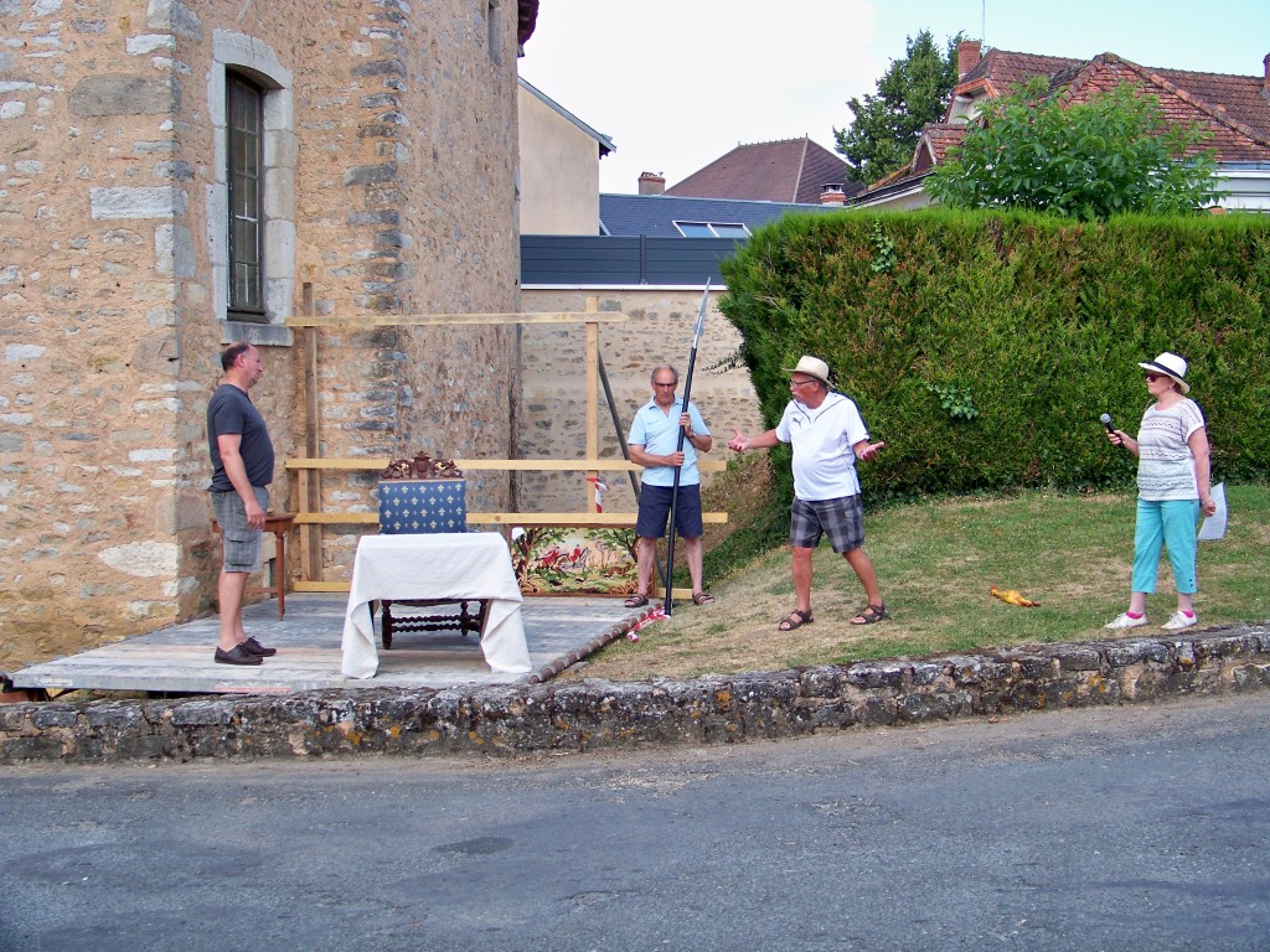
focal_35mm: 46
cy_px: 476
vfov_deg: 31.5
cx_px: 635
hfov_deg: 41.2
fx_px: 1688
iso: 80
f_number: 3.2
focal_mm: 9.36
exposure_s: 1/250
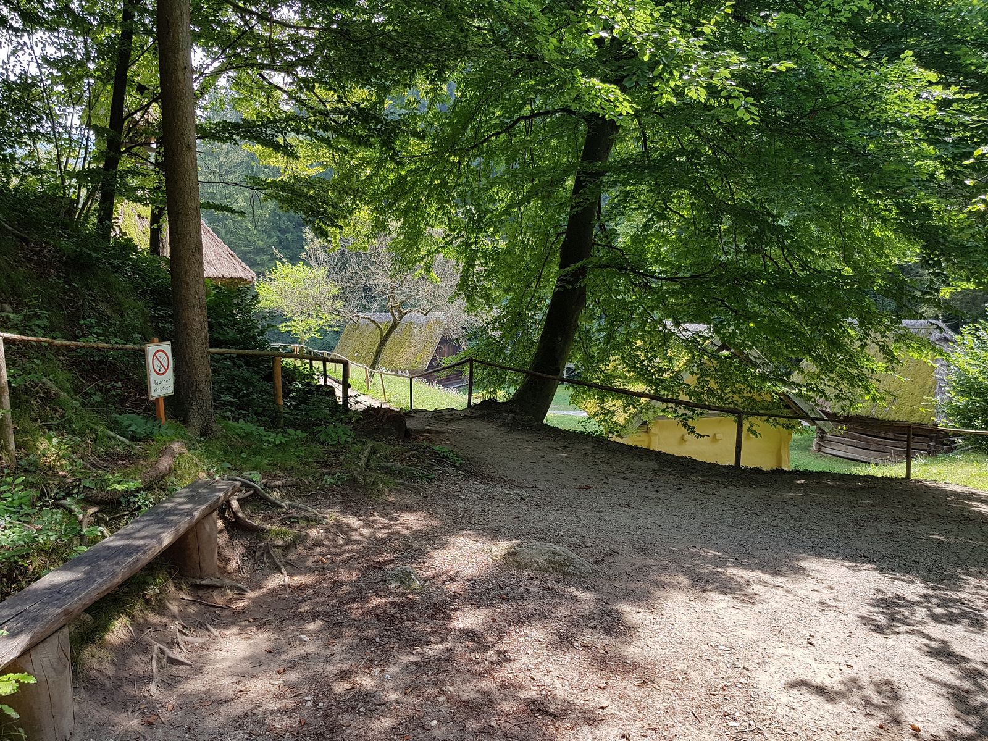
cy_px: 370
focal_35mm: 26
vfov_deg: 53.1
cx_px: 494
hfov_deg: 67.3
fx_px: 742
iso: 50
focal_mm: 4.2
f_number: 1.7
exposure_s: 1/604
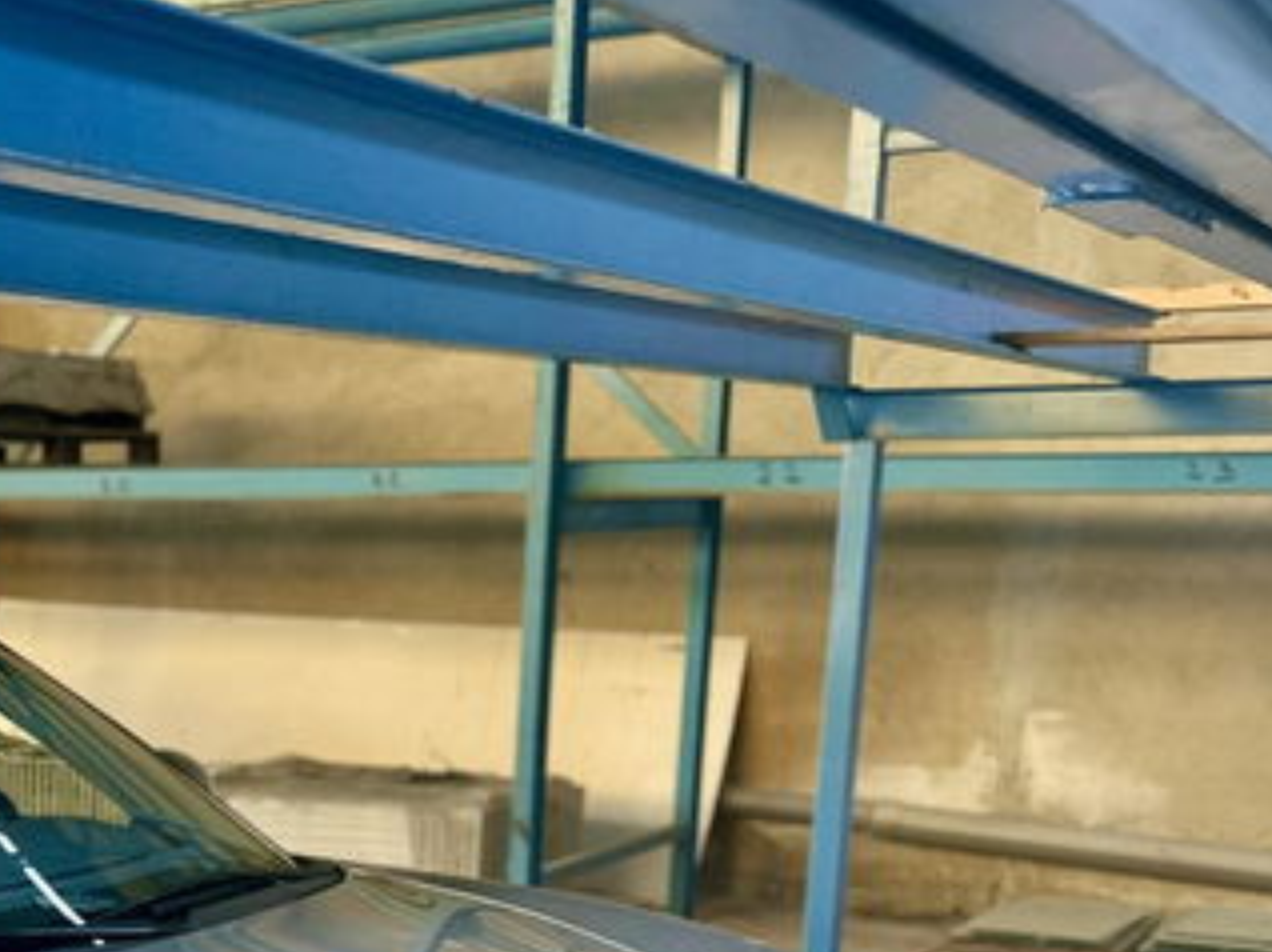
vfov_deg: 23.8
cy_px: 1012
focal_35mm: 58
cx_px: 72
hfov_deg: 31.3
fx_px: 2130
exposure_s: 1/121
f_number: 1.78
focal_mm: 6.86
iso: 200
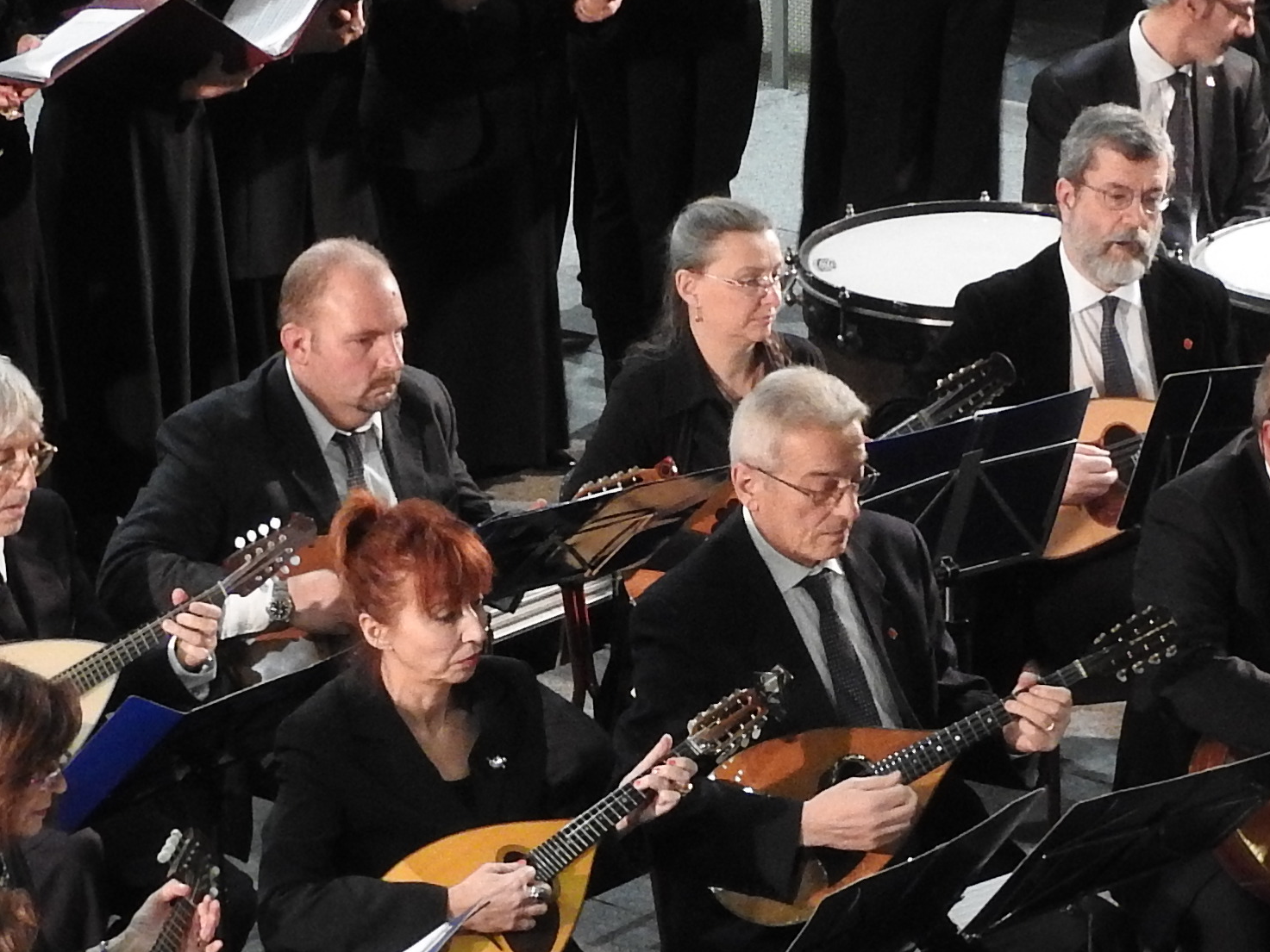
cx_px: 709
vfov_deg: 8.6
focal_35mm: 172
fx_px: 6311
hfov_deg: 11.5
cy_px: 644
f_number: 4
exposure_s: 1/8
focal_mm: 9.9
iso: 500
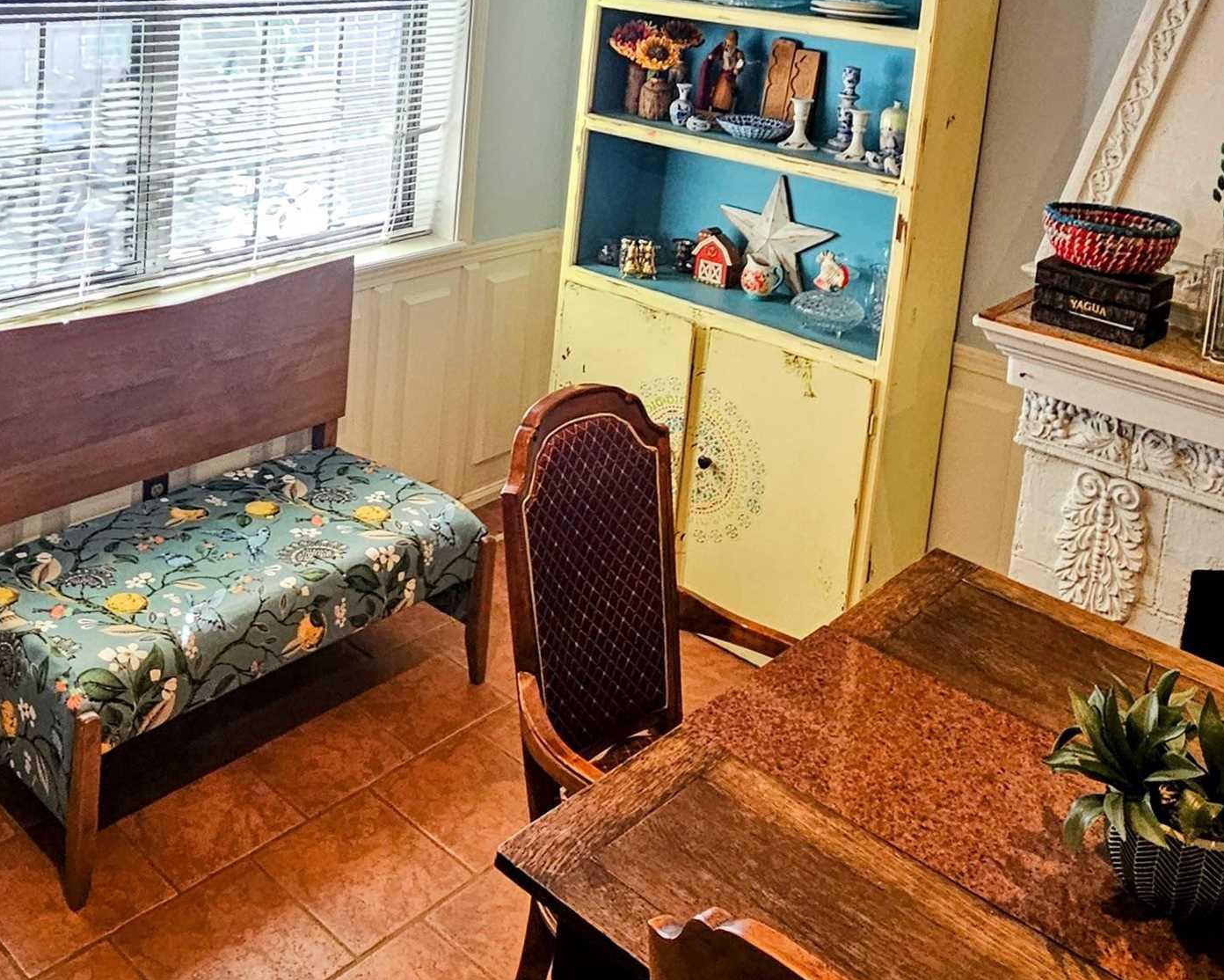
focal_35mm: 28
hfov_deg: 59.8
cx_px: 350
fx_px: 1014
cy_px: 66
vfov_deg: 45.7
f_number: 2.2
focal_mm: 2.2
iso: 160
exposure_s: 1/60
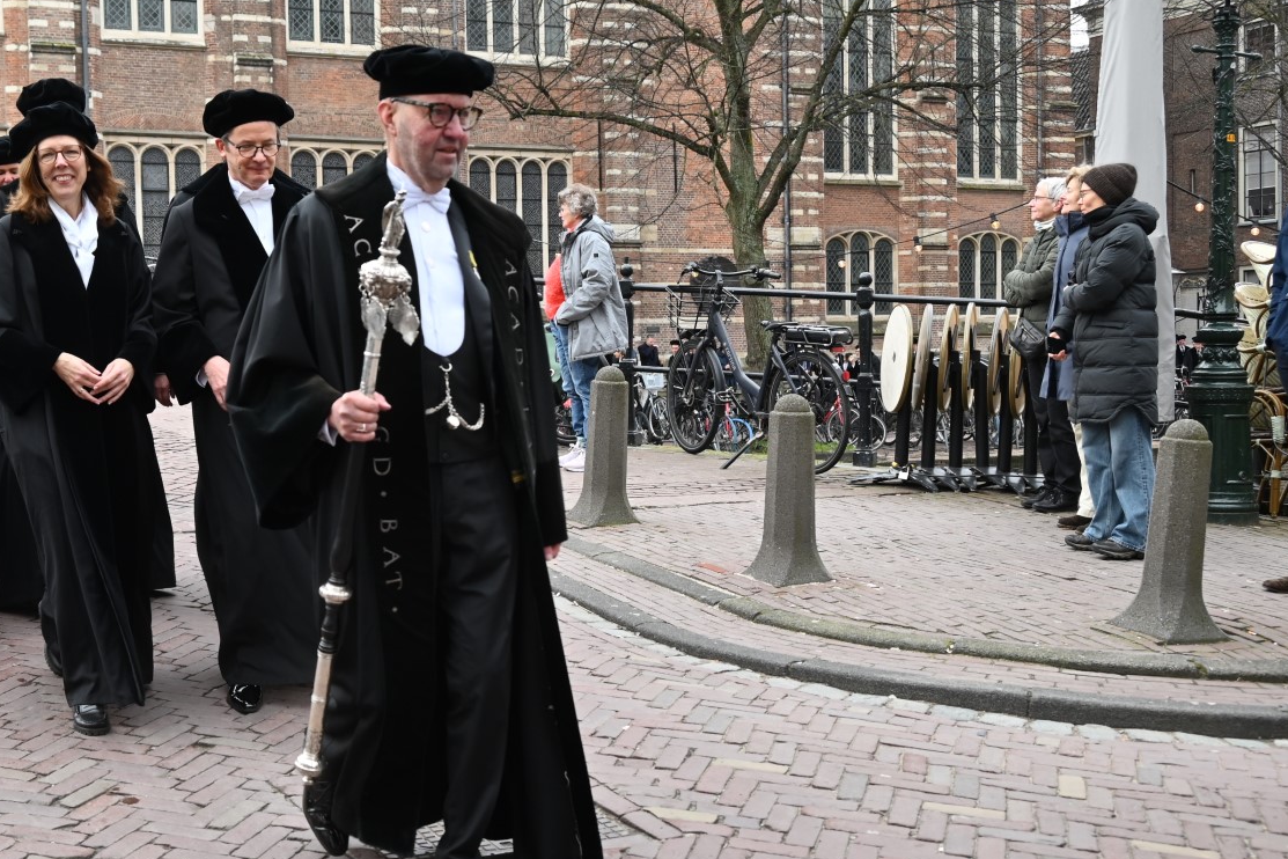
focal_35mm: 49
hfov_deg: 40.4
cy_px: 445
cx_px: 515
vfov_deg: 27.7
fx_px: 1743
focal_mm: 33.5
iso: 400
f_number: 4.8
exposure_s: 1/200
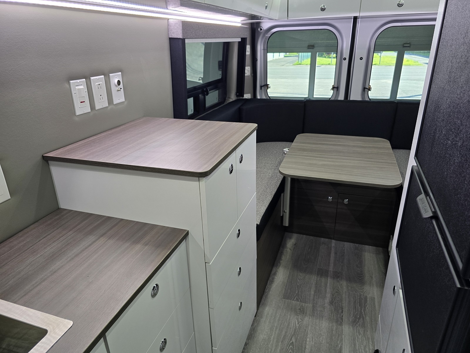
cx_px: 235
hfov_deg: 73.9
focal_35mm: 23
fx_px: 312
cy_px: 176
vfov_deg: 58.9
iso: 160
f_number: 1.7
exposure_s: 1/120
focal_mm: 6.3
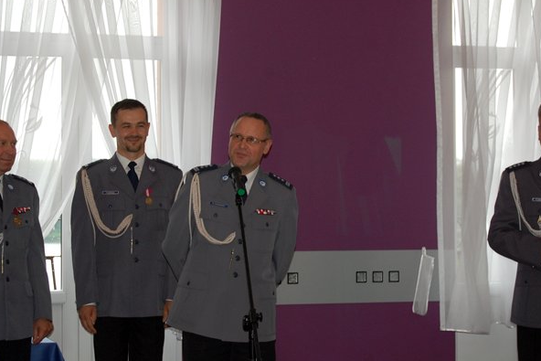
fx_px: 1467
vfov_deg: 14.0
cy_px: 158
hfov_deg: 20.9
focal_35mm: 98
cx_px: 265
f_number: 5.6
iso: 450
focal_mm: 55
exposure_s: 1/60
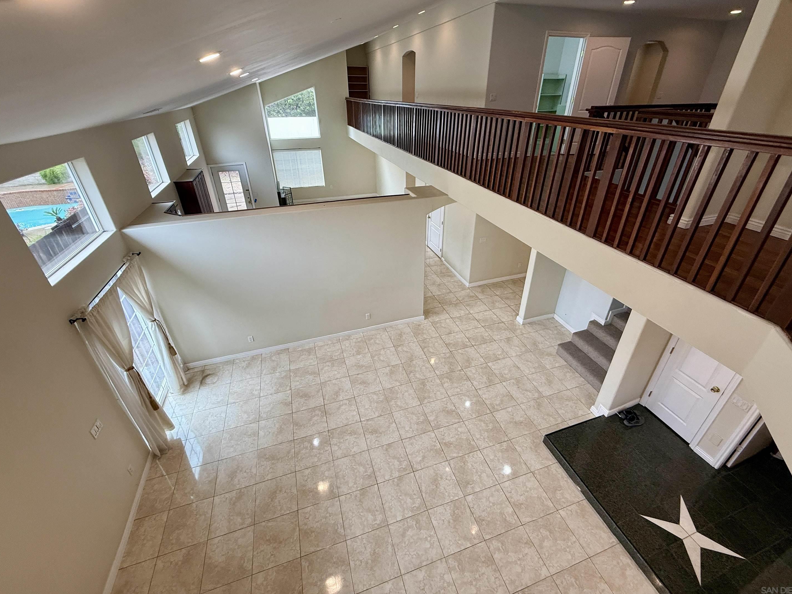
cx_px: 403
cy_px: 278
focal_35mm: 15
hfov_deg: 98.2
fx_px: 343
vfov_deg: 81.6
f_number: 2.2
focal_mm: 2.22
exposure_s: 1/120
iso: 125
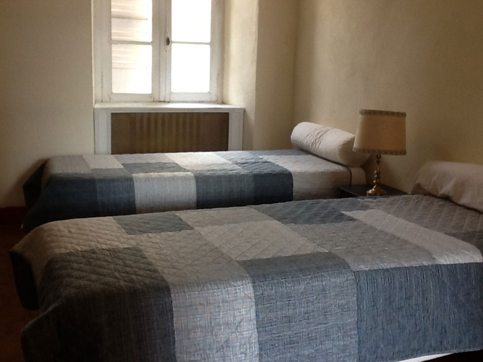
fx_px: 614
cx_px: 242
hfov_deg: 42.9
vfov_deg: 32.9
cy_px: 181
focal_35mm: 44
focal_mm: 2.03
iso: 50
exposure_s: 1/30
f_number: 2.4
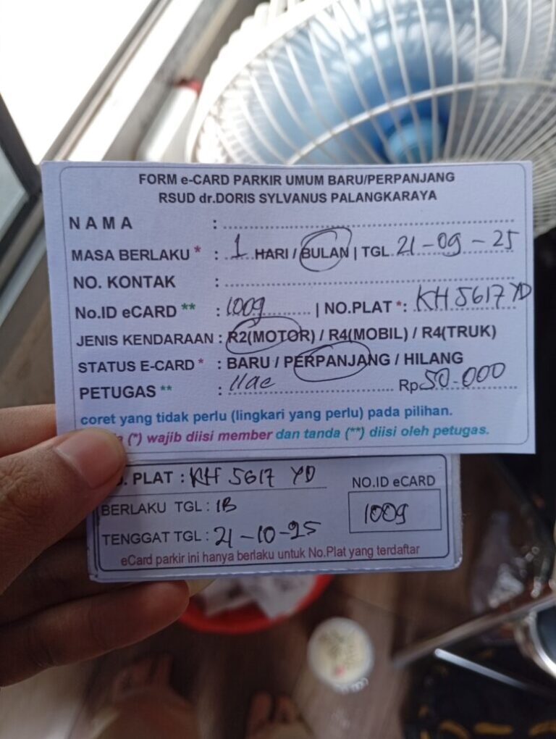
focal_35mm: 27
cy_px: 370
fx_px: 577
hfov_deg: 51.5
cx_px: 278
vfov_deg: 65.2
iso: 92
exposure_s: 1/50
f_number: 1.8
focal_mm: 3.98
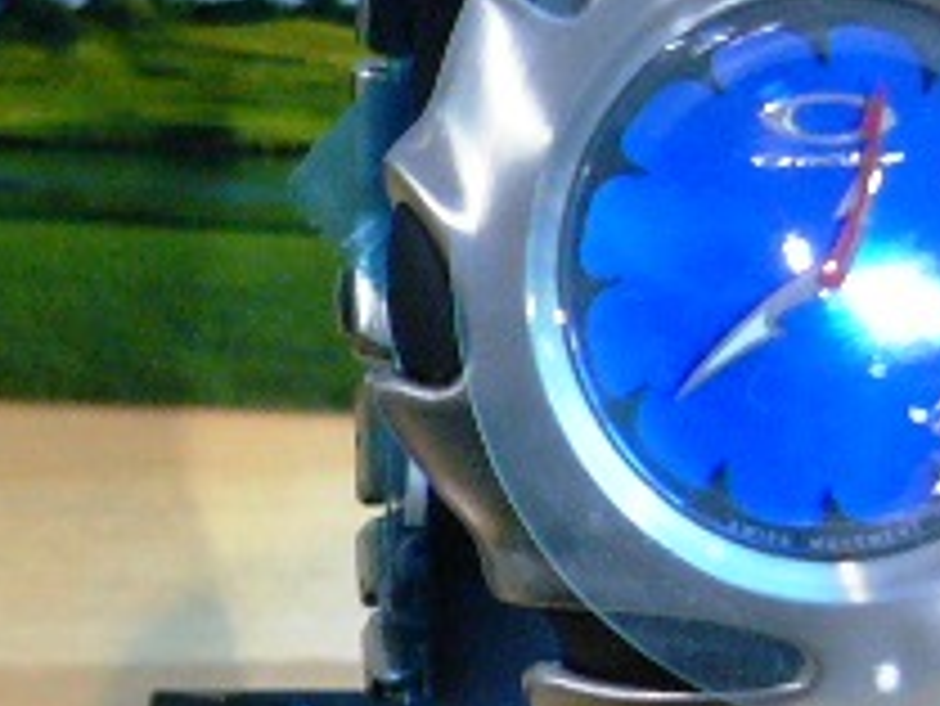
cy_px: 598
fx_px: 2907
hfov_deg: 18.0
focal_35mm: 107
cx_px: 31
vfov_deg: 13.8
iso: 200
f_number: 2.8
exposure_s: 1/50
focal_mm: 5.8
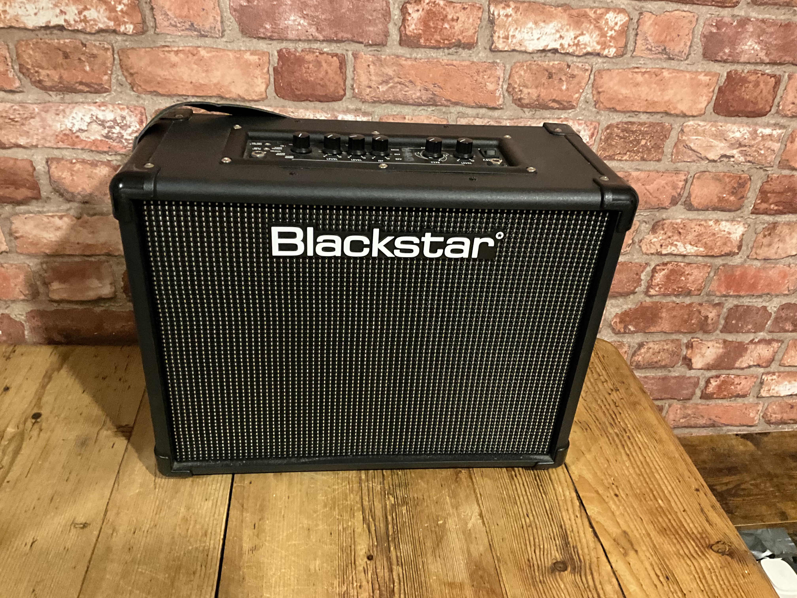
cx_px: 398
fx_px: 668
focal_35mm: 29
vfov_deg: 48.2
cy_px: 299
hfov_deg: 61.7
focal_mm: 3
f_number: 1.8
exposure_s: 1/30
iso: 500
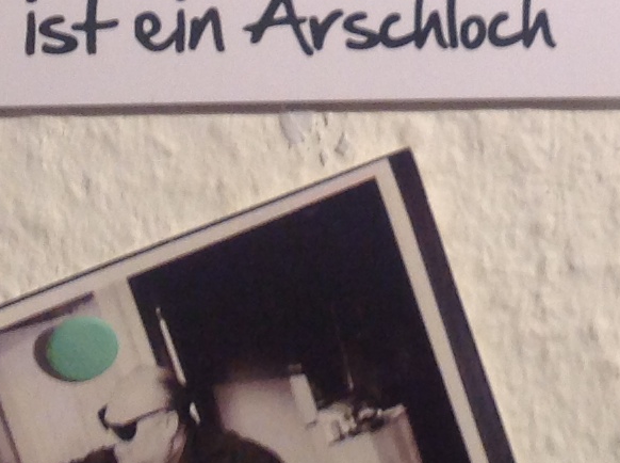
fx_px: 2788
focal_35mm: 156
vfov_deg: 9.1
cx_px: 562
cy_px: -334
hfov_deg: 12.6
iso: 80
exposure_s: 1/15
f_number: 2.4
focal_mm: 4.28
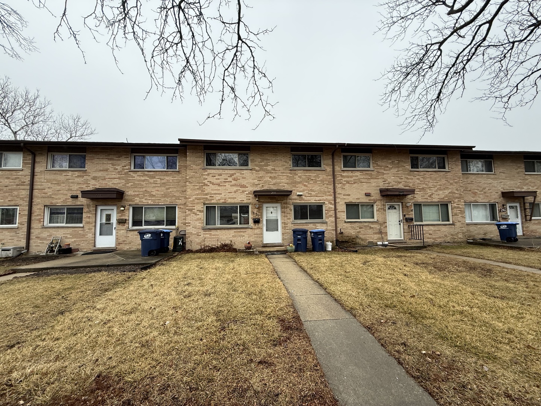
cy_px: 203
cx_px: 270
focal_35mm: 14
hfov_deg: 102.1
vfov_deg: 85.7
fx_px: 219
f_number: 2.2
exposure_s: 1/596
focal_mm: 2.22
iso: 50
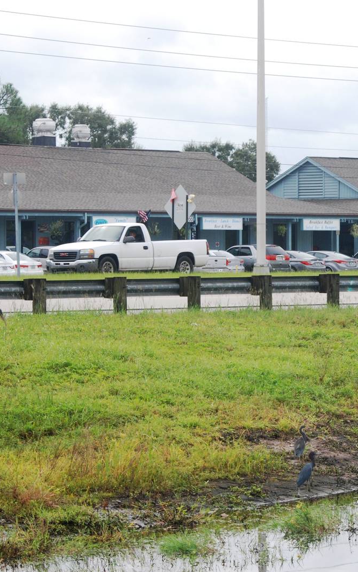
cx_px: 291
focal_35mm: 161
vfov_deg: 13.0
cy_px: 287
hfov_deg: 8.1
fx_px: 2512
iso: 400
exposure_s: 1/800
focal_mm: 70
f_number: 7.1
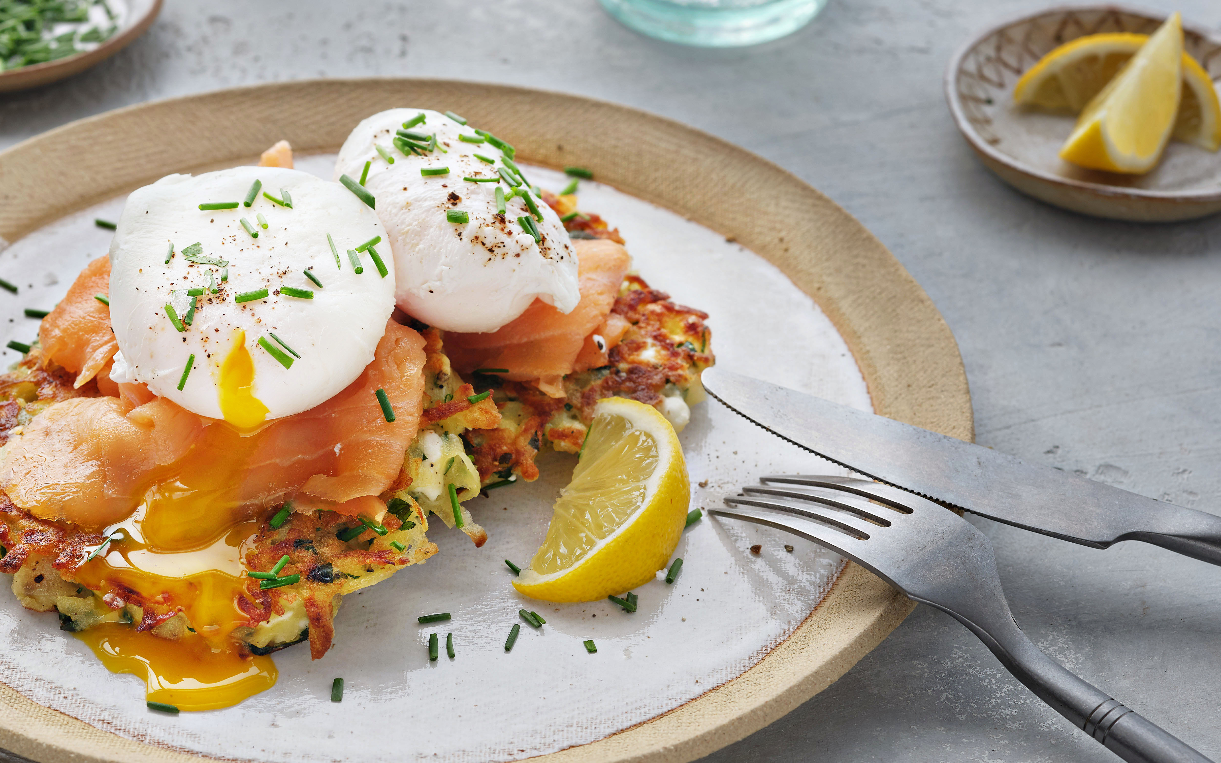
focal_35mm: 91
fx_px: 3028
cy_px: 432
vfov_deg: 14.4
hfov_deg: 22.7
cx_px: 399
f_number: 9
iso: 125
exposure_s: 1/125
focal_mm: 63
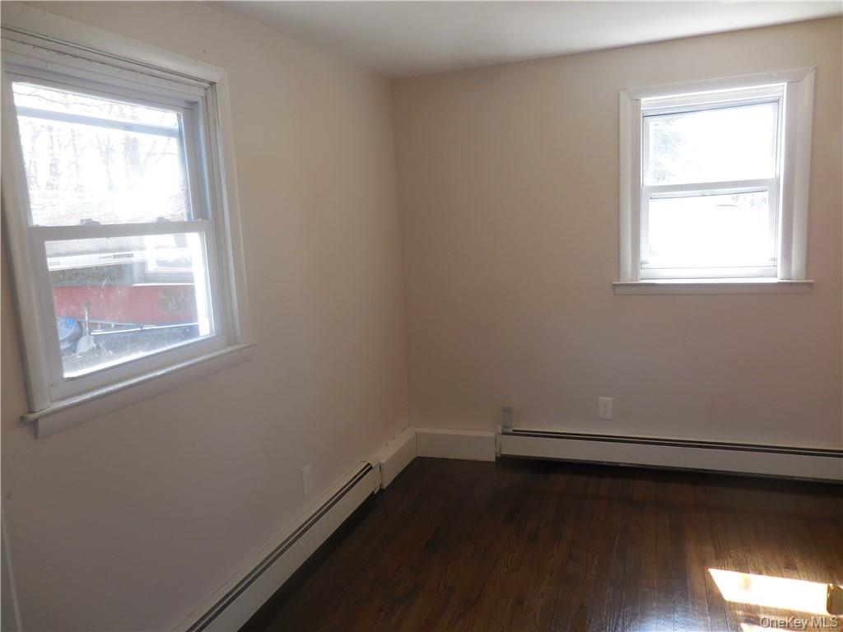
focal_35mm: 25
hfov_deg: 69.4
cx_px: 422
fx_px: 609
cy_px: 316
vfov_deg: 54.9
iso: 125
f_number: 3.3
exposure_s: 1/50
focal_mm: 4.5
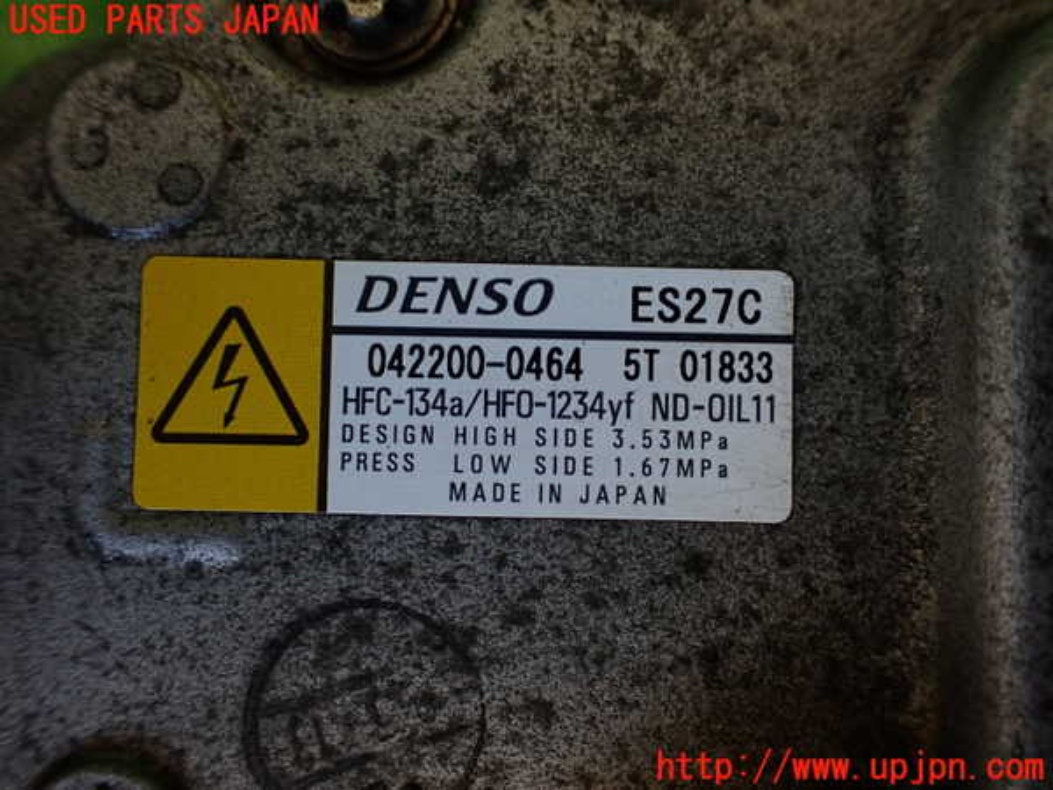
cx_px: 526
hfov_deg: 60.0
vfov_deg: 46.8
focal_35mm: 30
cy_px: 395
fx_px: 913
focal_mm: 5.4
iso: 250
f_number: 2.3
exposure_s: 1/125
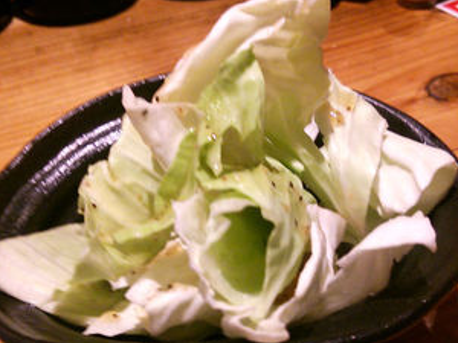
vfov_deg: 35.9
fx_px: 529
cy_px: 203
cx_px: 243
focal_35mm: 40
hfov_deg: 46.8
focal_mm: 4.06
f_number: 1.94
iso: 160
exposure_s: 1/22
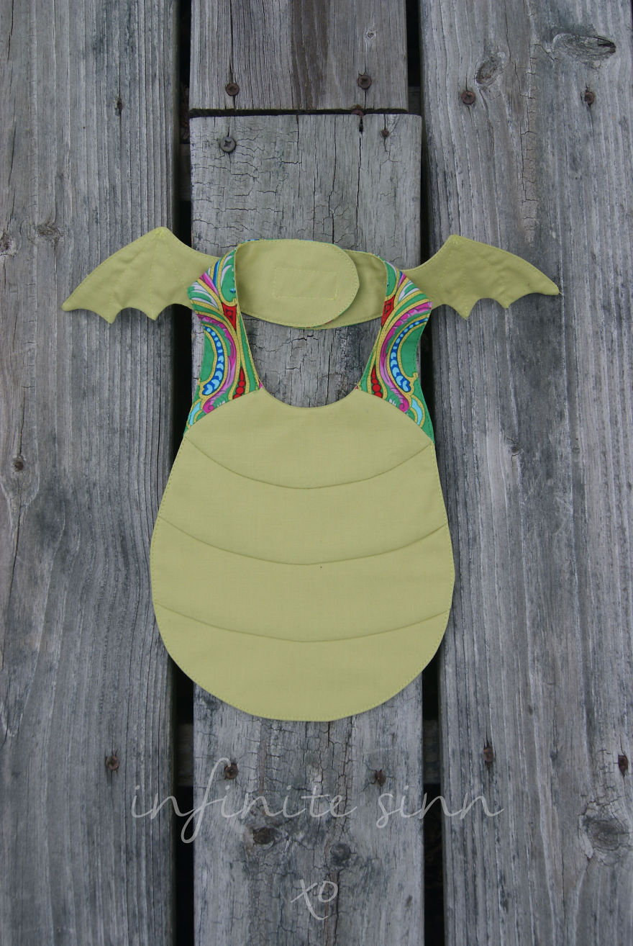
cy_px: 473
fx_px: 1025
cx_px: 316
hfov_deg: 34.3
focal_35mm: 39
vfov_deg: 49.5
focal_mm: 26
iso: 100
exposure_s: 1/80
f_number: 8
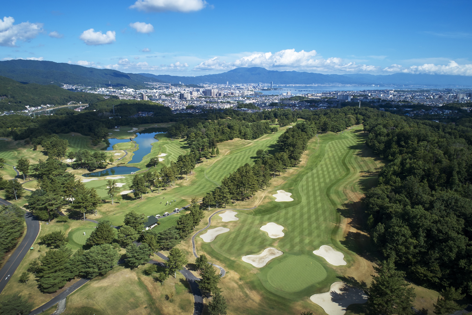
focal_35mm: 24
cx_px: 236
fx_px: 315
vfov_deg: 53.1
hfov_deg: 73.7
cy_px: 158
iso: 100
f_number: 8
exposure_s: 1/200
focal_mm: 8.8
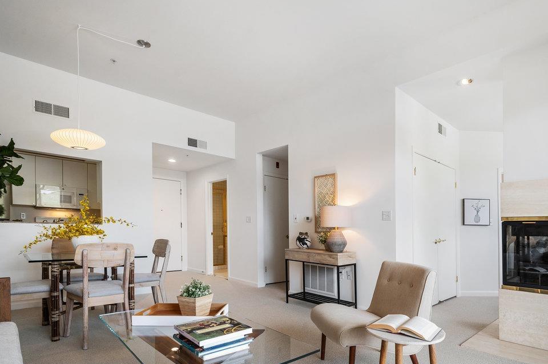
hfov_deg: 83.3
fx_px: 304
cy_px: 216
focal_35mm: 20
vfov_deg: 61.4
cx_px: 320
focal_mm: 16
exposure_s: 1/20
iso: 400
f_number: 9
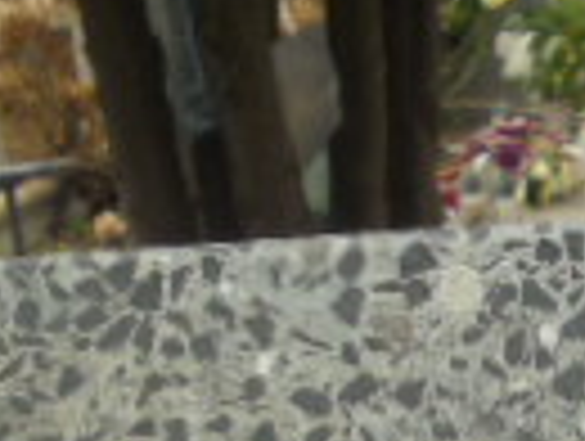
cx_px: 850
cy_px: 1044
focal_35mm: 187
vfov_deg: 7.5
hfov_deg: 10.2
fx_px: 3166
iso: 100
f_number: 4.2
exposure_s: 1/100
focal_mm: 6.9
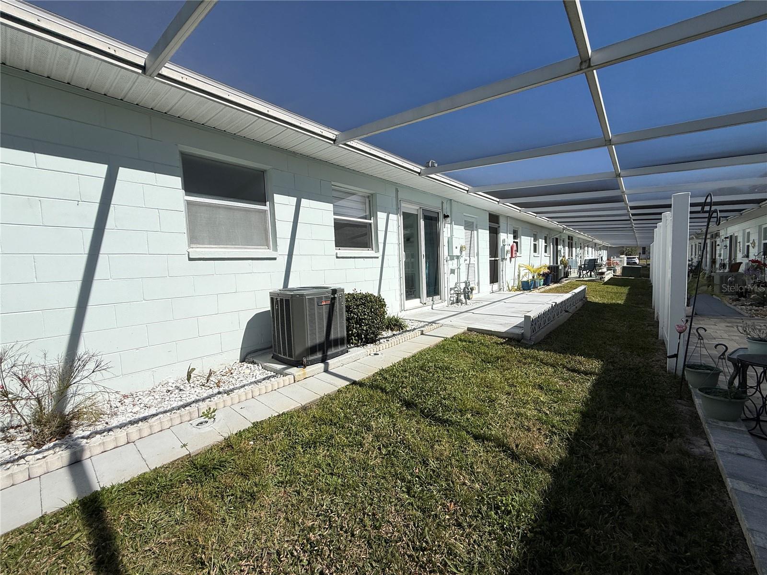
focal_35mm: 14
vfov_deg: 85.7
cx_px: 384
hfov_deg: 102.1
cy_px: 288
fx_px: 310
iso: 50
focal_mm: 2.22
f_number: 2.2
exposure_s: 1/4149
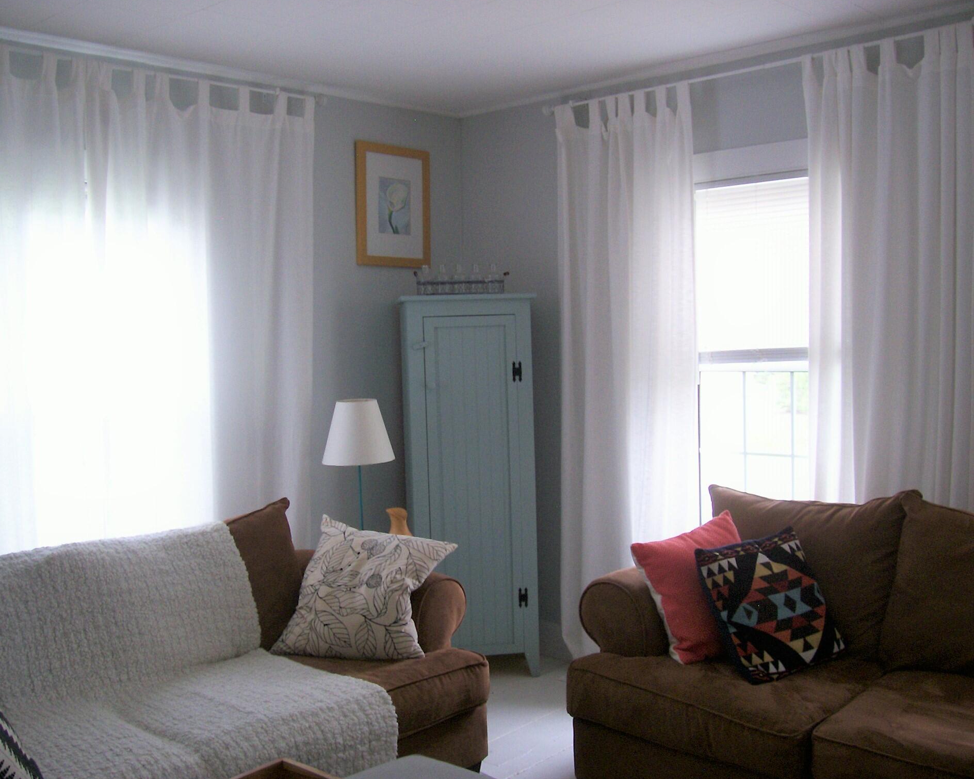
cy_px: 389
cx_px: 454
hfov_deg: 50.2
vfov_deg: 41.1
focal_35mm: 36
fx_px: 1038
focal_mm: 5.6
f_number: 2.7
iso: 111
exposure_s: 1/32
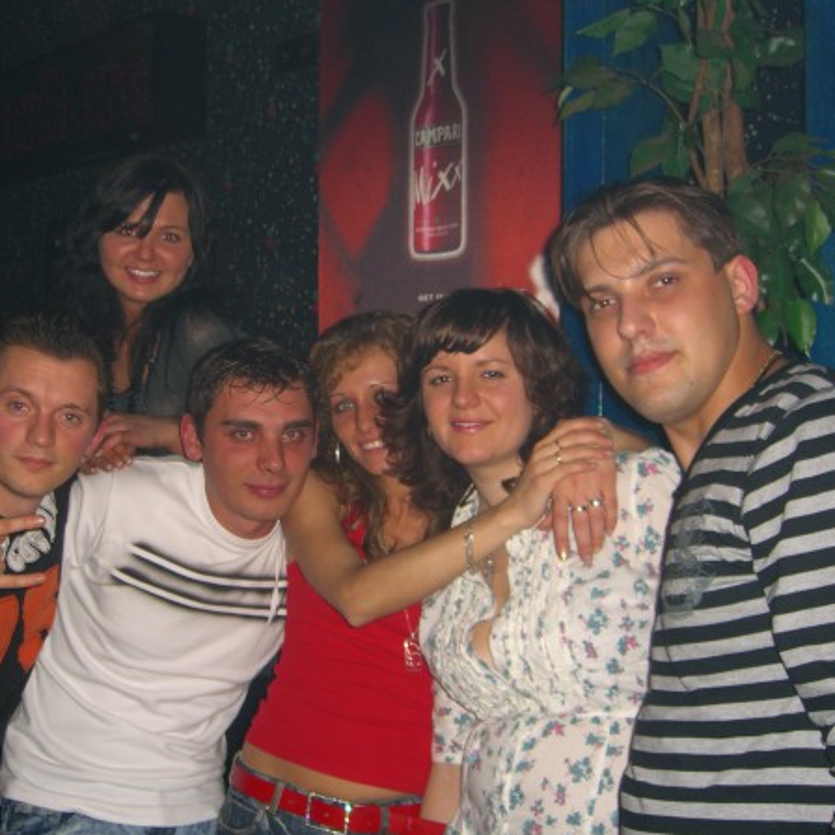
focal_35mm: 45
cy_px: 418
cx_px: 319
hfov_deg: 37.4
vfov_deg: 37.6
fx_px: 1228
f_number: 2.8
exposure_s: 1/60
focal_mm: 7.9
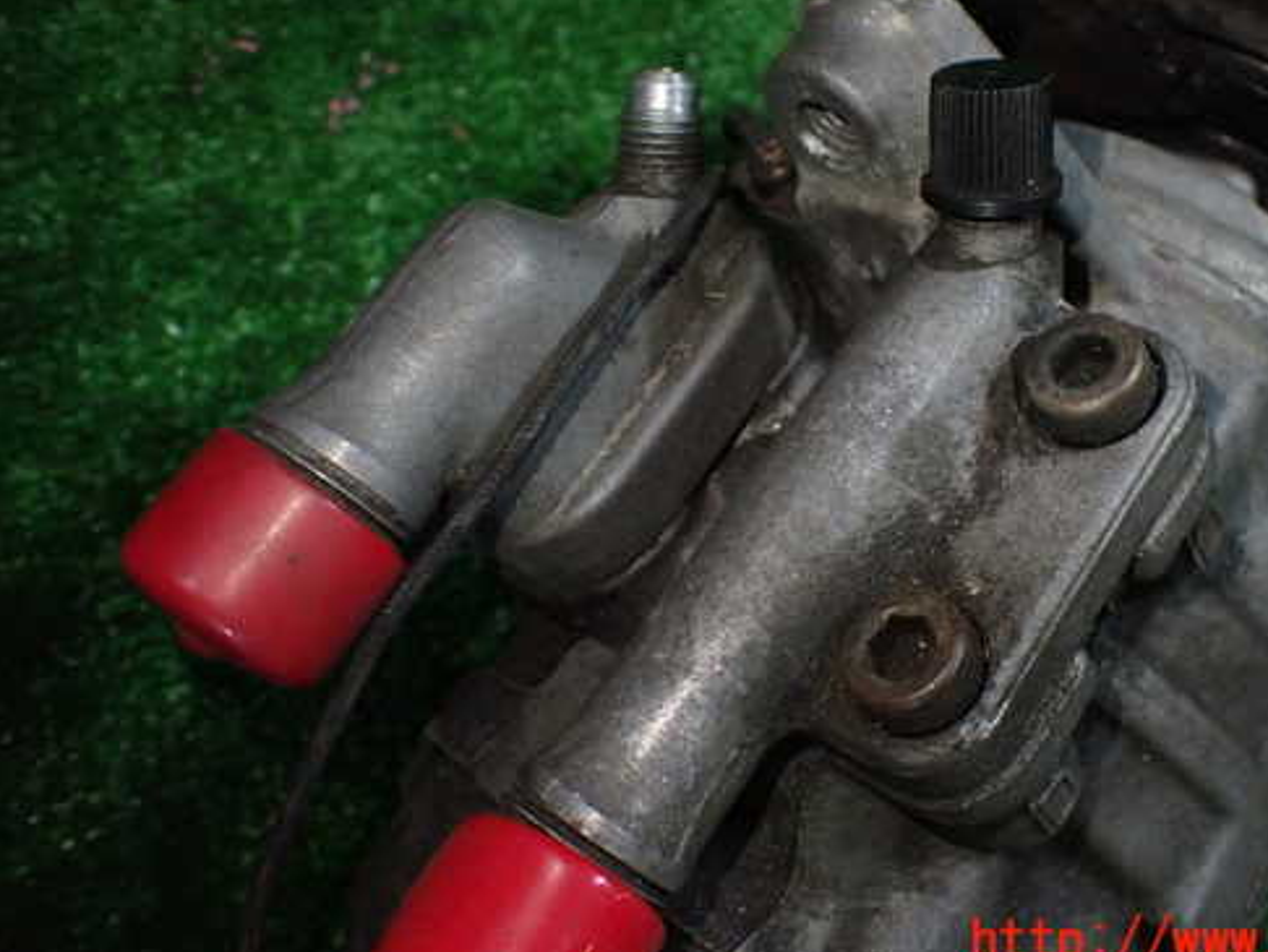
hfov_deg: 49.7
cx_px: 777
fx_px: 1356
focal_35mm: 37
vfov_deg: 38.6
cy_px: 389
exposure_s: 1/125
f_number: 2.3
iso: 500
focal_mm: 5.4
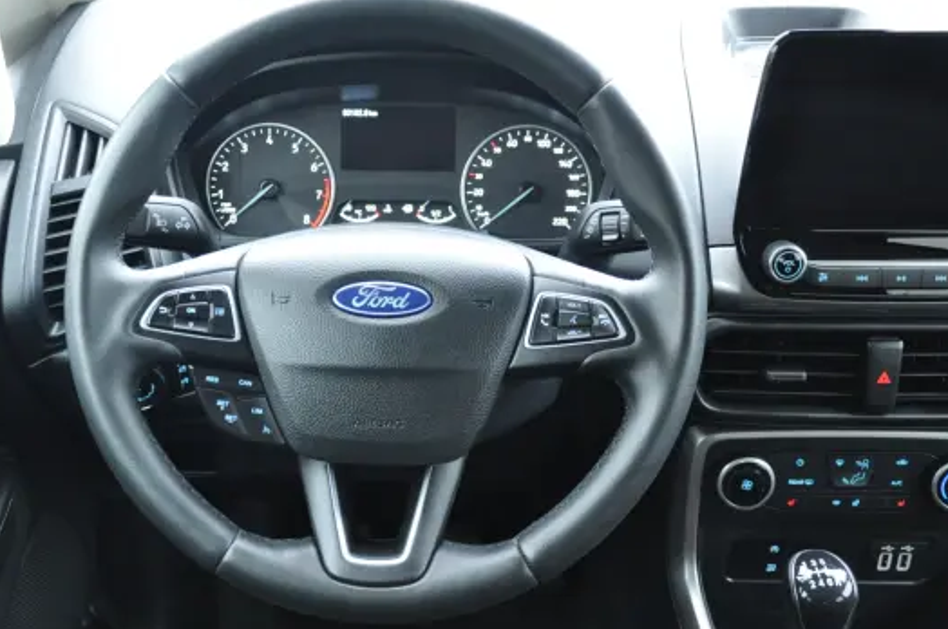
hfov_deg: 44.3
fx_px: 1157
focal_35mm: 44
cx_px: 382
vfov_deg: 30.4
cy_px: 341
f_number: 3.8
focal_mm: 24
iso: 1600
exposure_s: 1/20
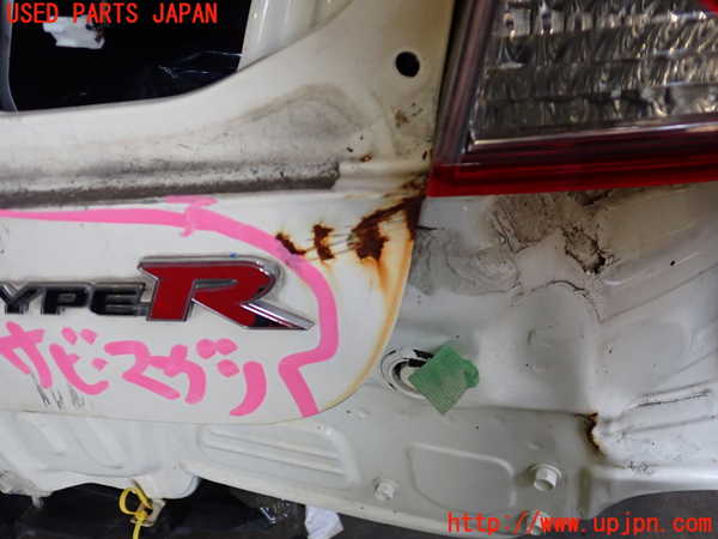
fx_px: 622
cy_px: 270
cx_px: 359
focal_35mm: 30
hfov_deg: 60.0
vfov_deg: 46.8
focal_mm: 5.4
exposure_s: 1/160
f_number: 2.3
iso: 320
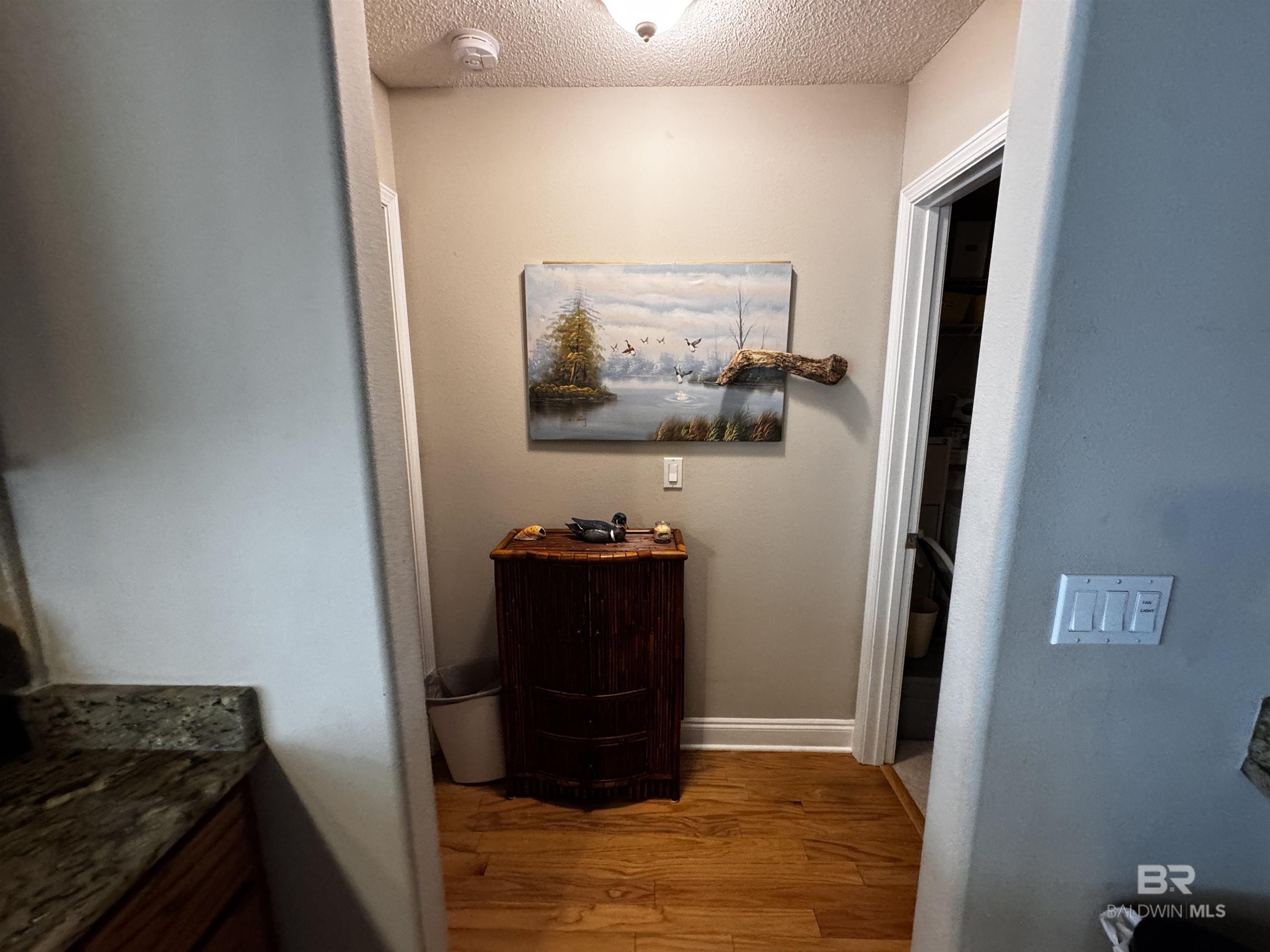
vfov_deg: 85.7
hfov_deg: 102.1
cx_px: 635
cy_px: 476
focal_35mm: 14
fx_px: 514
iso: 400
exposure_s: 1/60
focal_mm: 2.22
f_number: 2.2
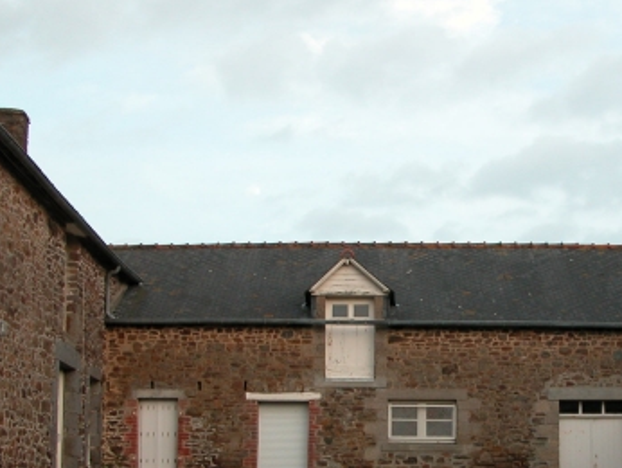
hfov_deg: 27.8
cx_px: 449
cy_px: 335
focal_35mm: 69
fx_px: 1241
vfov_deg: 21.2
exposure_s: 1/93.7
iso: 100
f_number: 3.5
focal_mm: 8.9
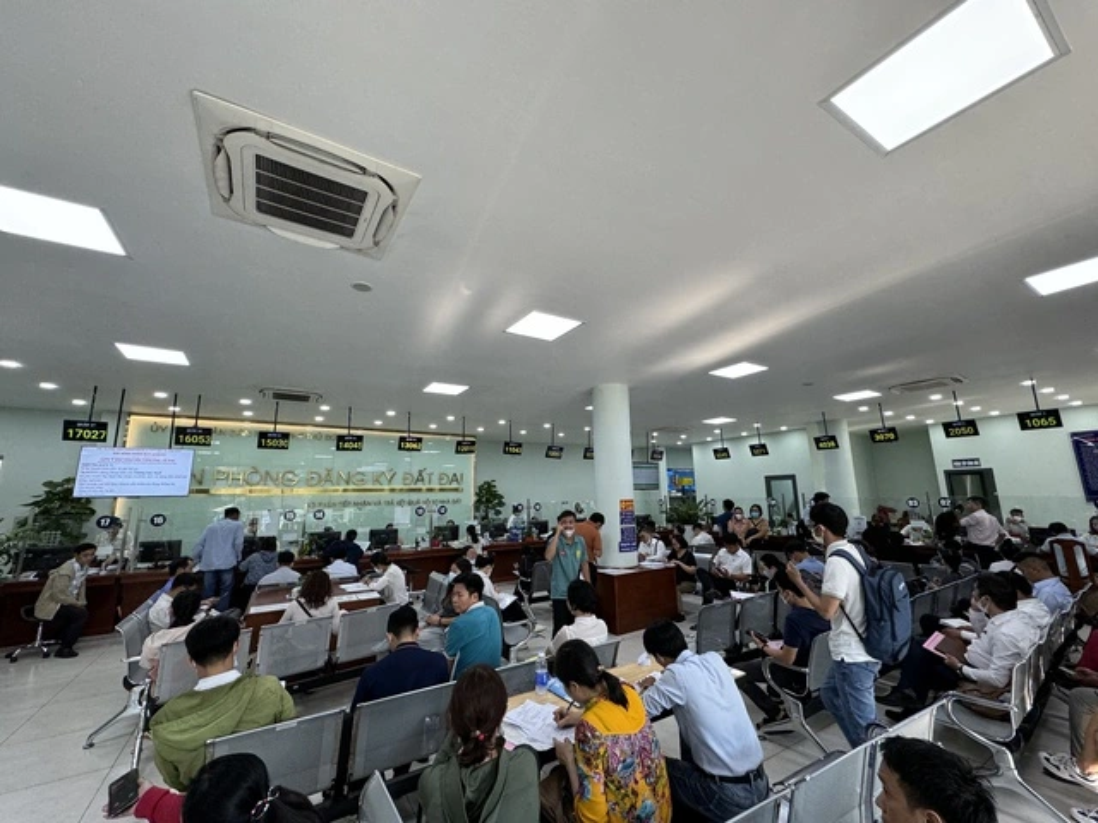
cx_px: 549
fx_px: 444
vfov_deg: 85.7
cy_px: 412
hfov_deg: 102.1
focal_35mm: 14
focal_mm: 2.22
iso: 125
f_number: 2.2
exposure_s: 1/99
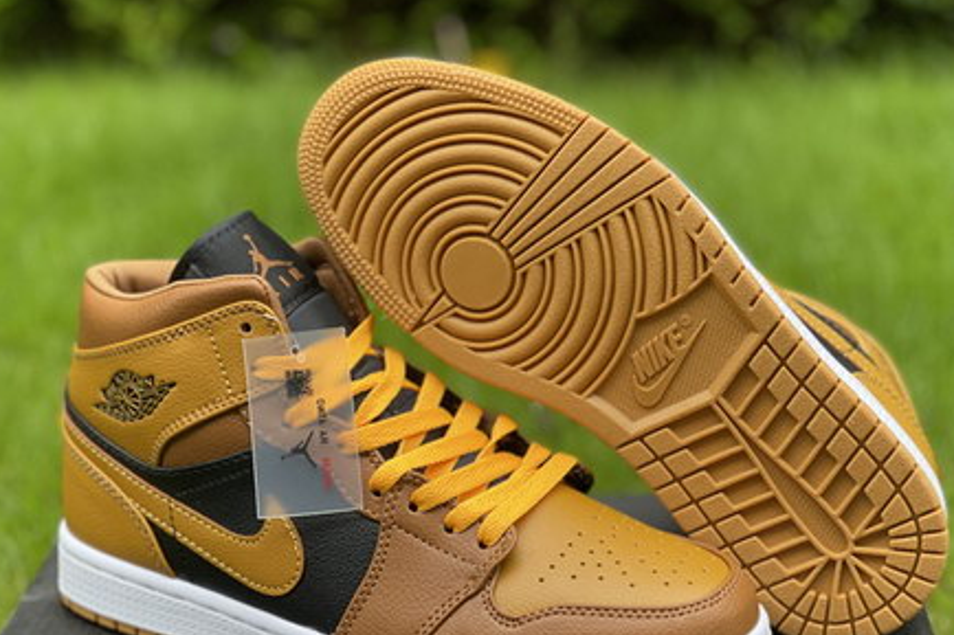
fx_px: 2040
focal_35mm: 77
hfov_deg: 26.3
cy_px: 386
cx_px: 514
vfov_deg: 17.7
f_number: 2.2
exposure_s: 1/121
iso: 125
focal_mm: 7.5
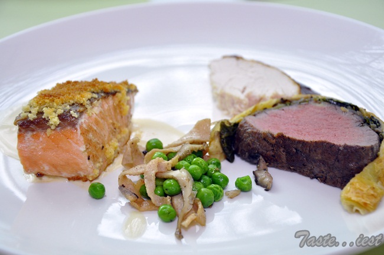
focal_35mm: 78
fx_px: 831
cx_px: 192
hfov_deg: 26.0
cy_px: 128
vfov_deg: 17.5
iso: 500
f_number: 5
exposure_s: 1/80
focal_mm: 52
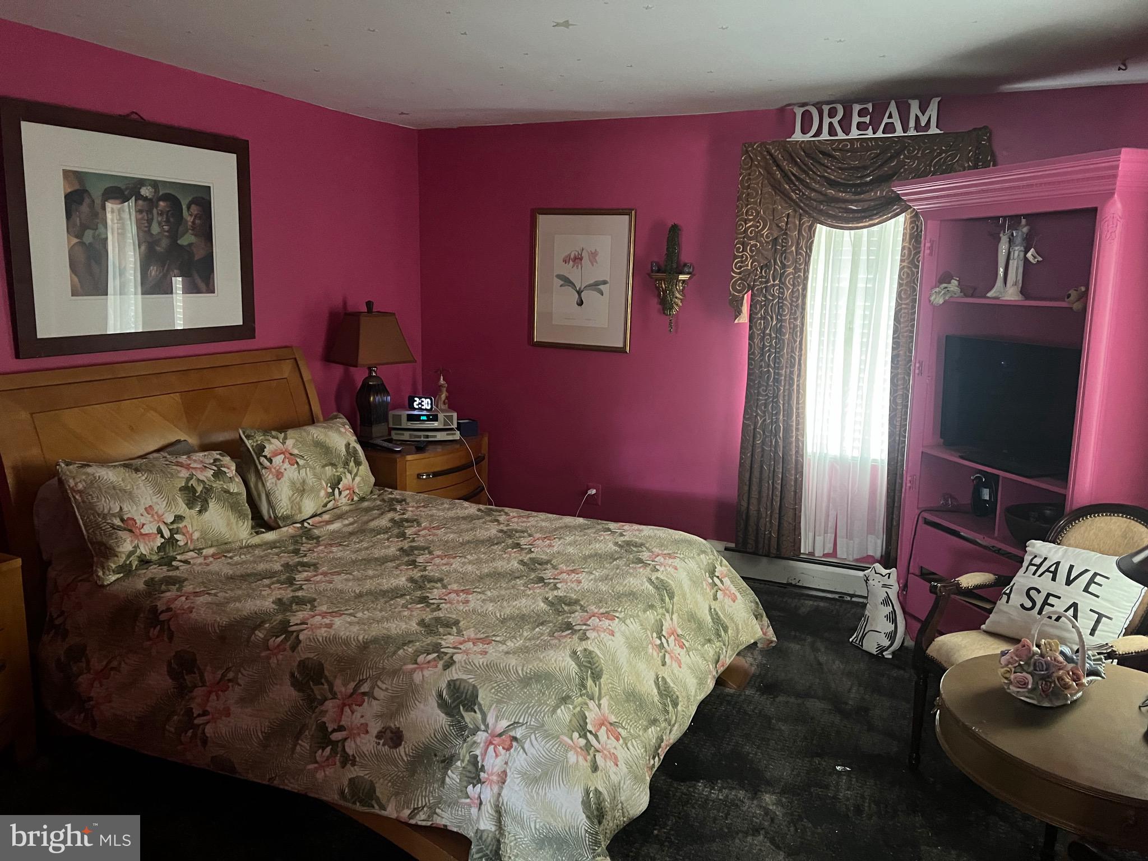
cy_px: 430
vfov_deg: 53.1
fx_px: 862
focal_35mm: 26
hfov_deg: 67.3
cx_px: 574
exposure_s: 1/30
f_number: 1.5
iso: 640
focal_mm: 5.7
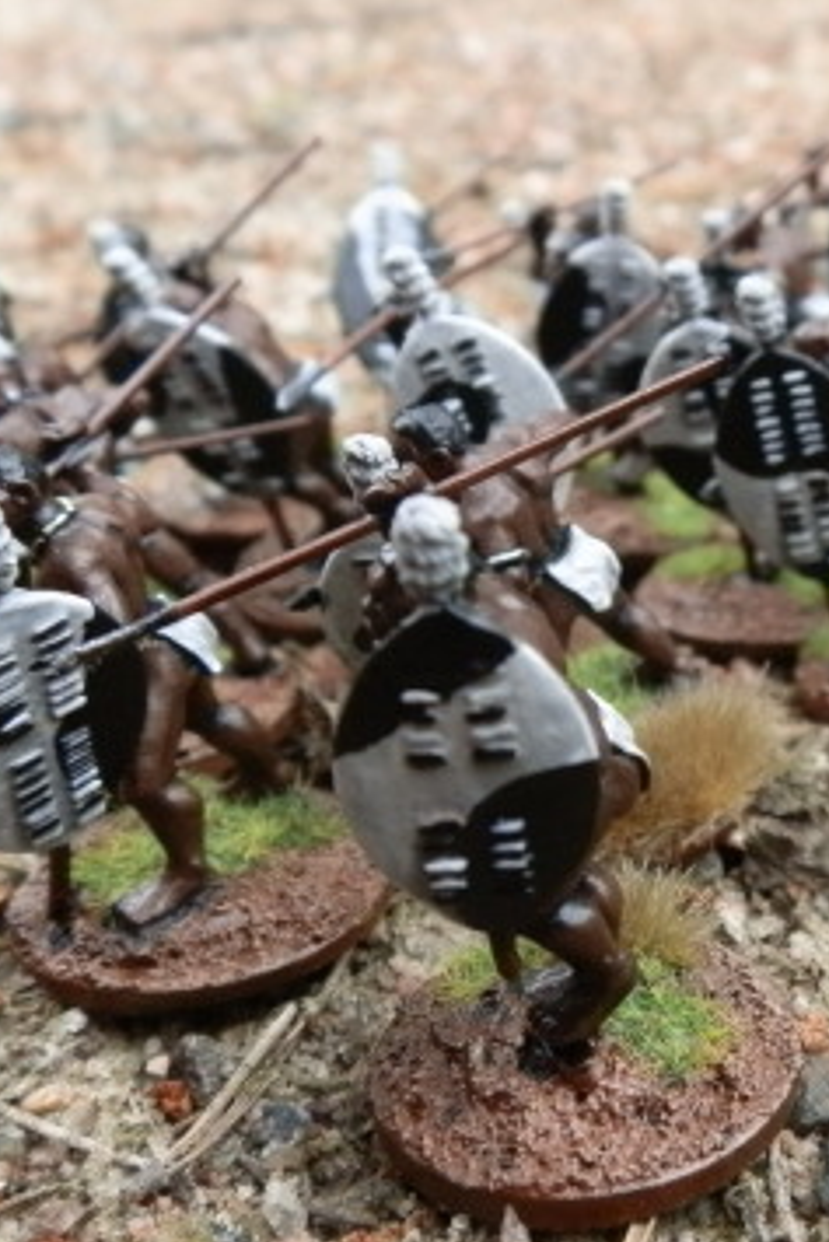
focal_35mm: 44
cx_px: 661
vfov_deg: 44.4
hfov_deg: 29.8
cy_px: 672
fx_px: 1518
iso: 400
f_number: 3.1
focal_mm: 5
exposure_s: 1/640
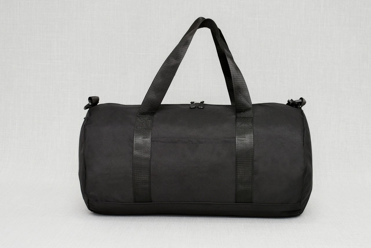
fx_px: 542
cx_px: 186
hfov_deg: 37.8
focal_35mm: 52
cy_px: 124
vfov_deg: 25.8
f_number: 5.6
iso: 100
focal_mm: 35
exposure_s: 1/60
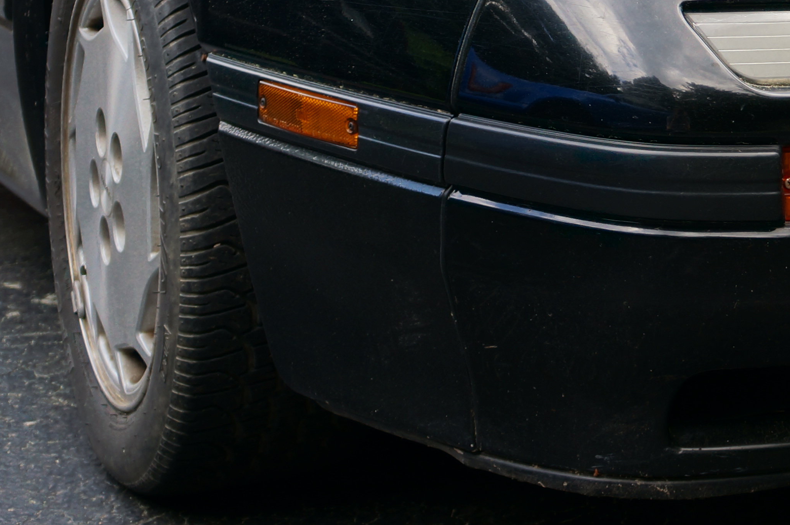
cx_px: 775
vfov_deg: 16.7
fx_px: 1732
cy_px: -55
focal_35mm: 79
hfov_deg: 24.6
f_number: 4
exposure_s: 1/160
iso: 200
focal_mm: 22
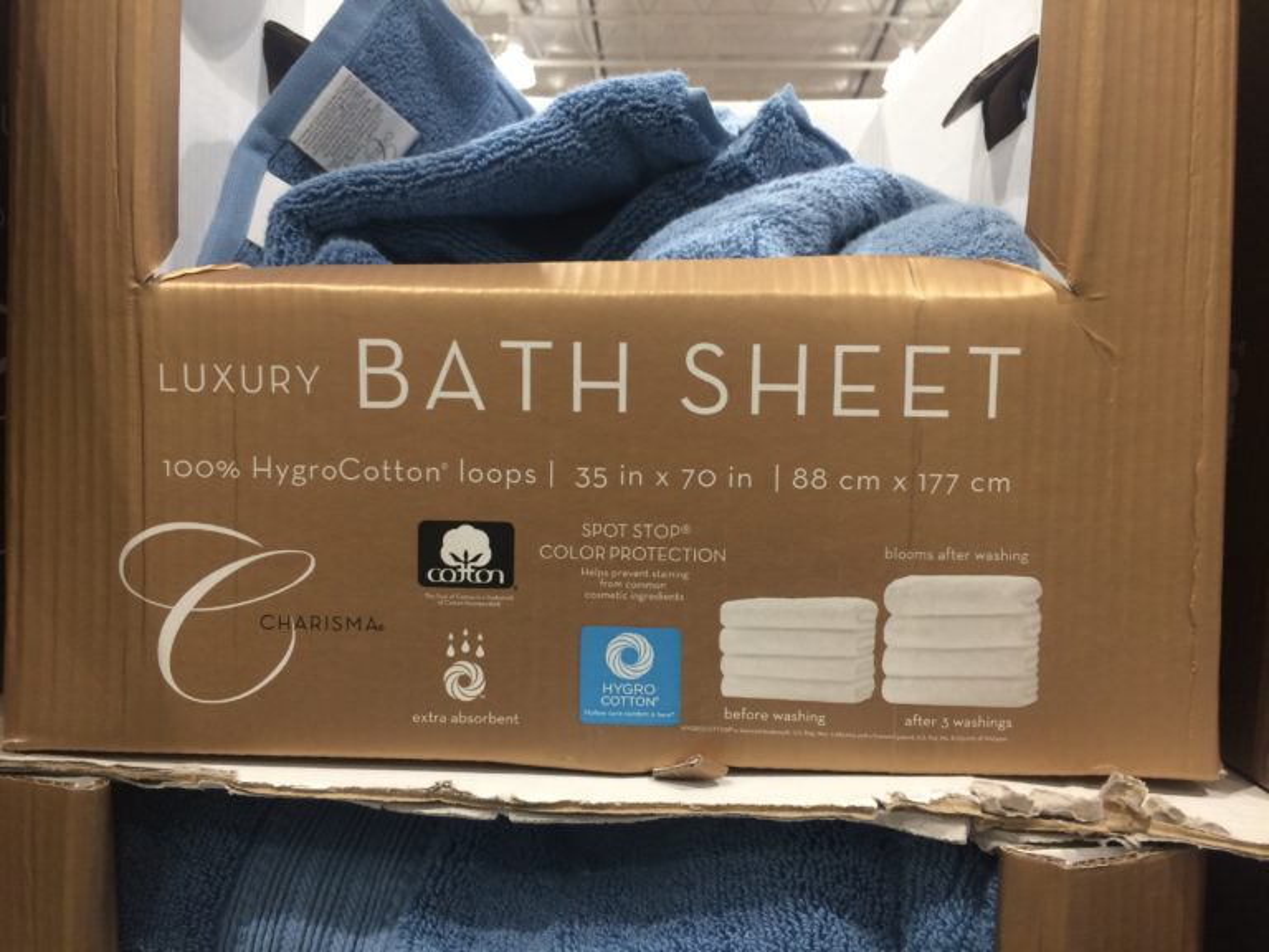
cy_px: 476
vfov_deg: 48.2
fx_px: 1063
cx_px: 634
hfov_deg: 61.7
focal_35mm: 29
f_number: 2.2
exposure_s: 1/30
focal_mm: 4.15
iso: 100
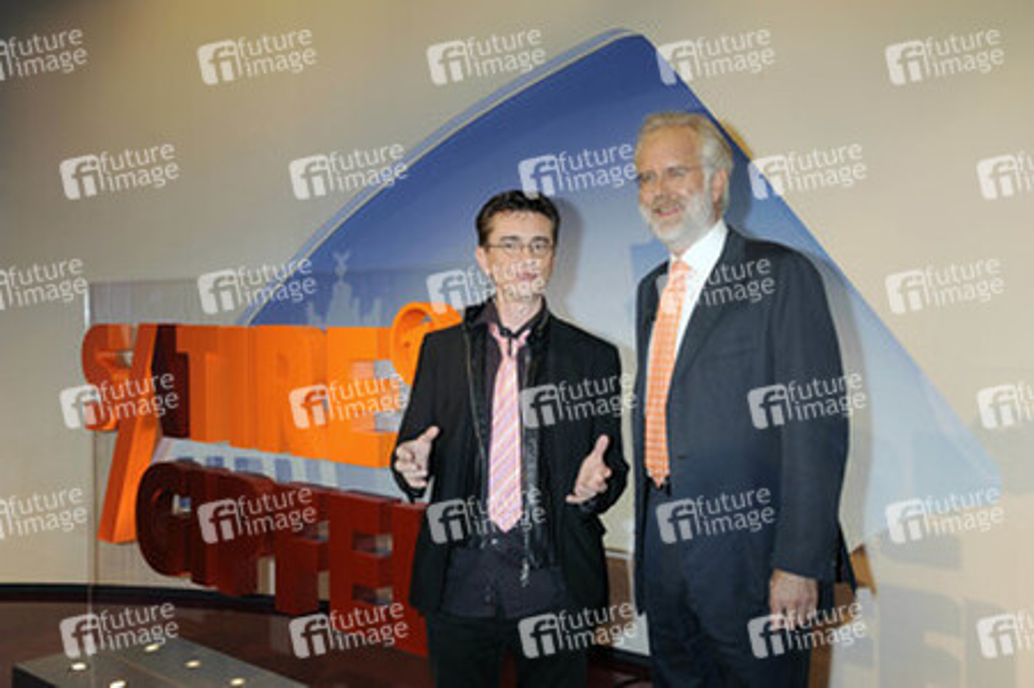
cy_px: 344
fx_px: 1148
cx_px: 517
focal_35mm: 40
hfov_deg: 48.5
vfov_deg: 33.4
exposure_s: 1/160
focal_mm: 40
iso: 800
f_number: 6.3
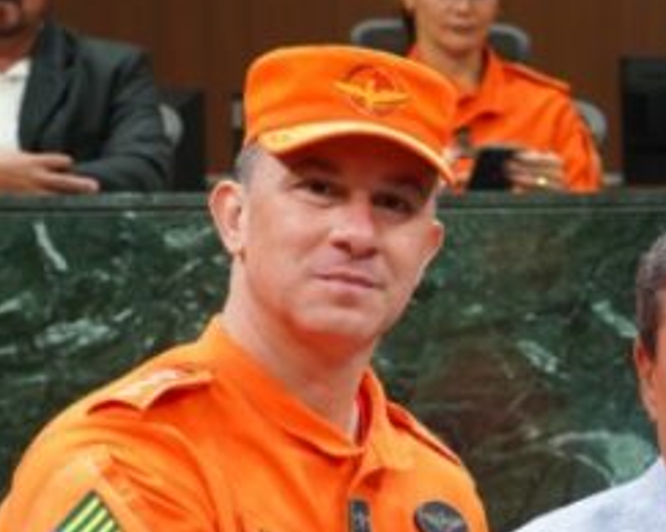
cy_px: 587
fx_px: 3151
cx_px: 904
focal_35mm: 160
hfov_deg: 11.7
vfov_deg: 9.5
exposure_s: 1/160
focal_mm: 46
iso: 1000
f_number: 5
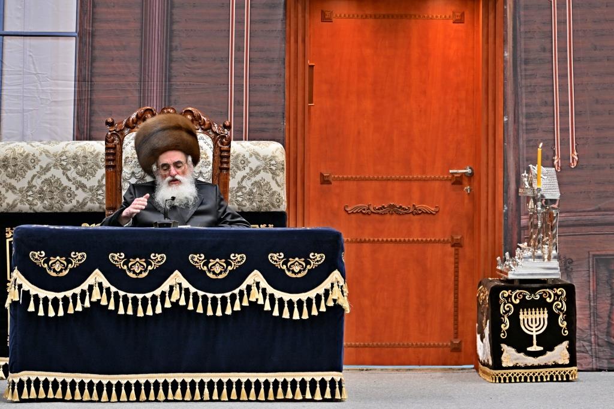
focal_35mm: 225
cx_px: 307
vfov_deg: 6.1
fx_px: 3836
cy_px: 204
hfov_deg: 9.2
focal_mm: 150
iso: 160
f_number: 2.8
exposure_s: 1/125
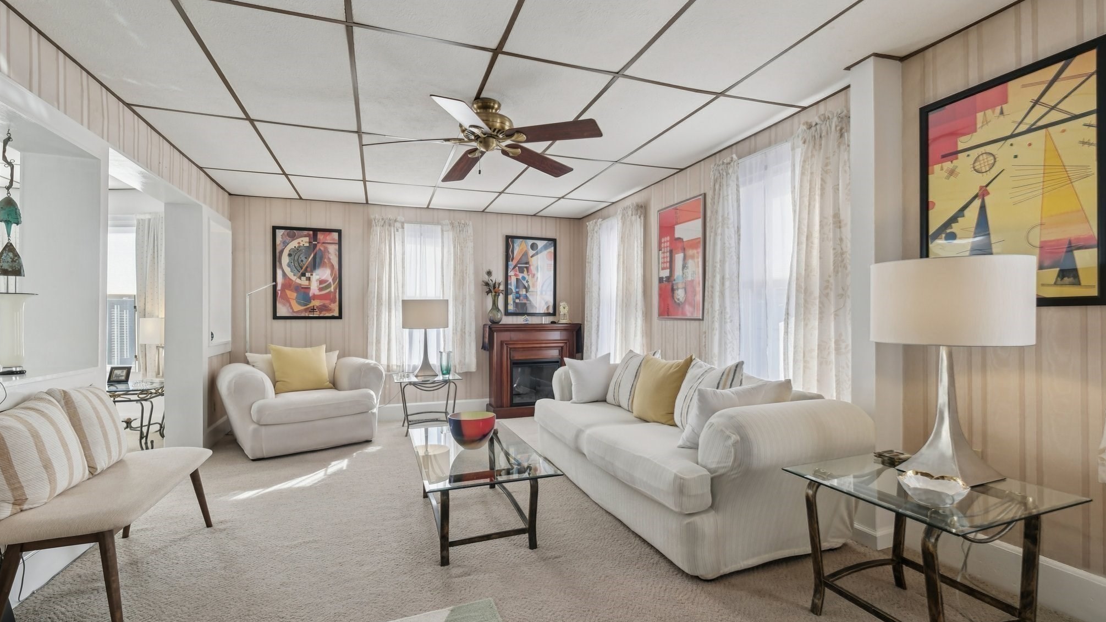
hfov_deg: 99.4
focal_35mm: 16
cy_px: 323
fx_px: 469
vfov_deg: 67.1
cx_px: 554
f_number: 5.6
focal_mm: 10
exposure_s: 1/70
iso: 320
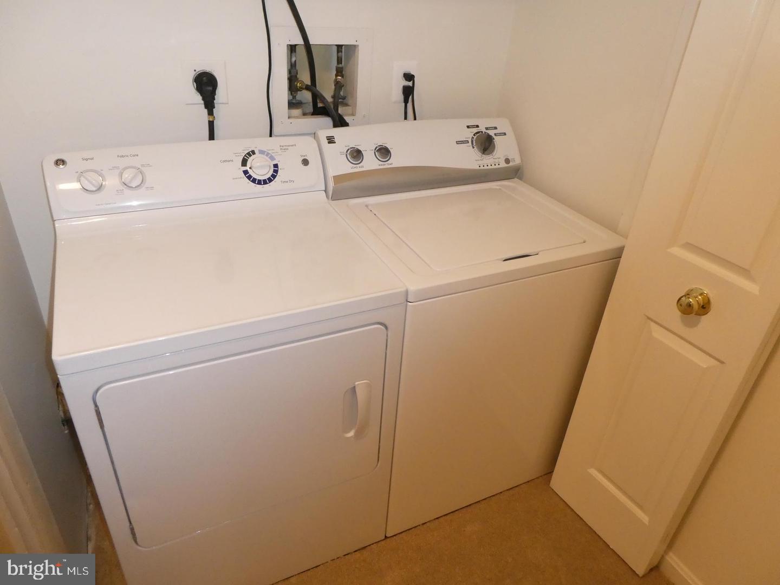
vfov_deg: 56.8
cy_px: 292
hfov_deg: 71.6
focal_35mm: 24
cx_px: 390
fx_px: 541
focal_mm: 4.3
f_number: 3.3
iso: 640
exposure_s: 1/60
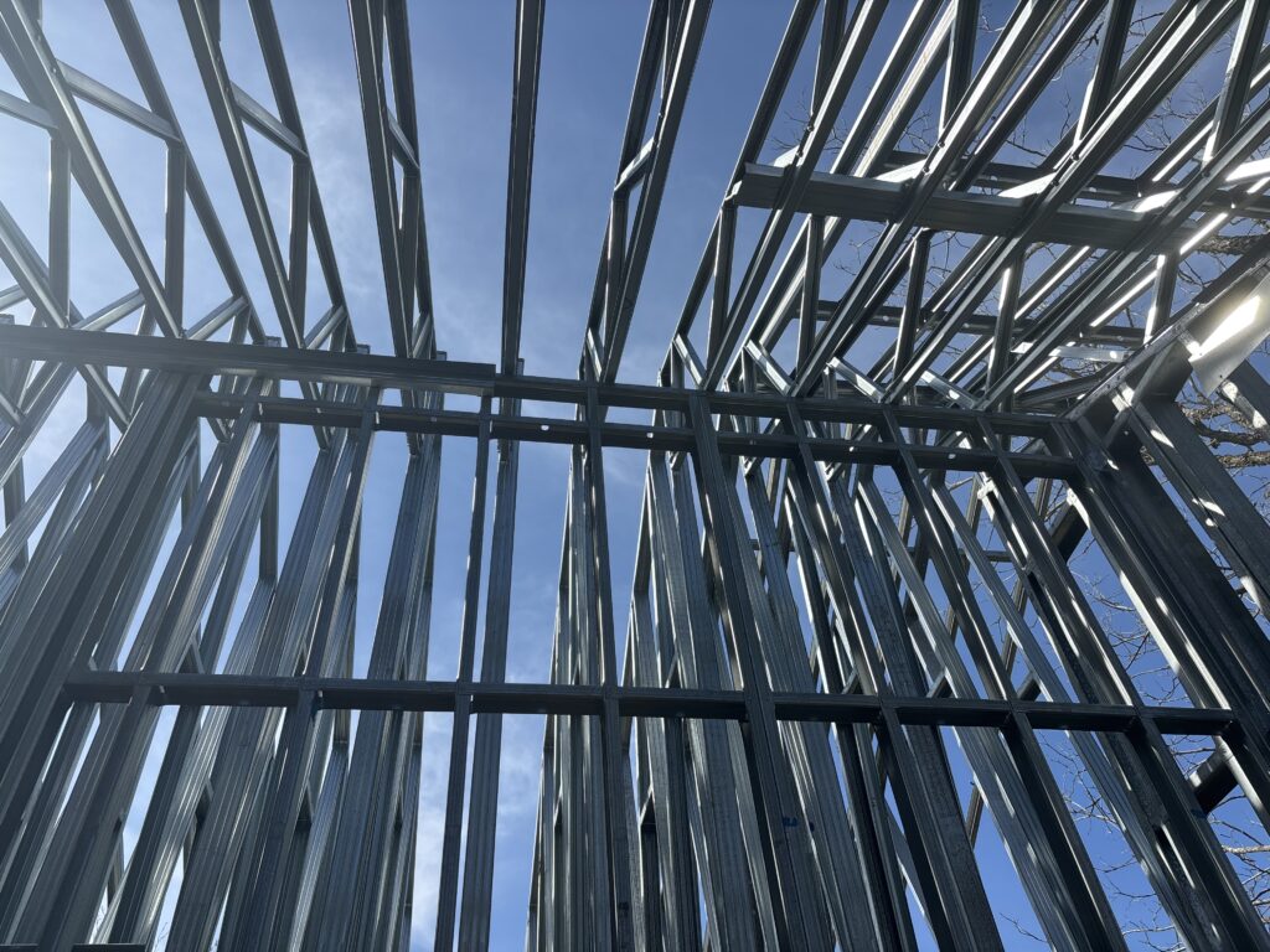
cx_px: 635
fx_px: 954
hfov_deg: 67.3
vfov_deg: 53.1
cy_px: 476
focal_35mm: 26
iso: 50
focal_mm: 5.96
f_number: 1.6
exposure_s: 1/3534
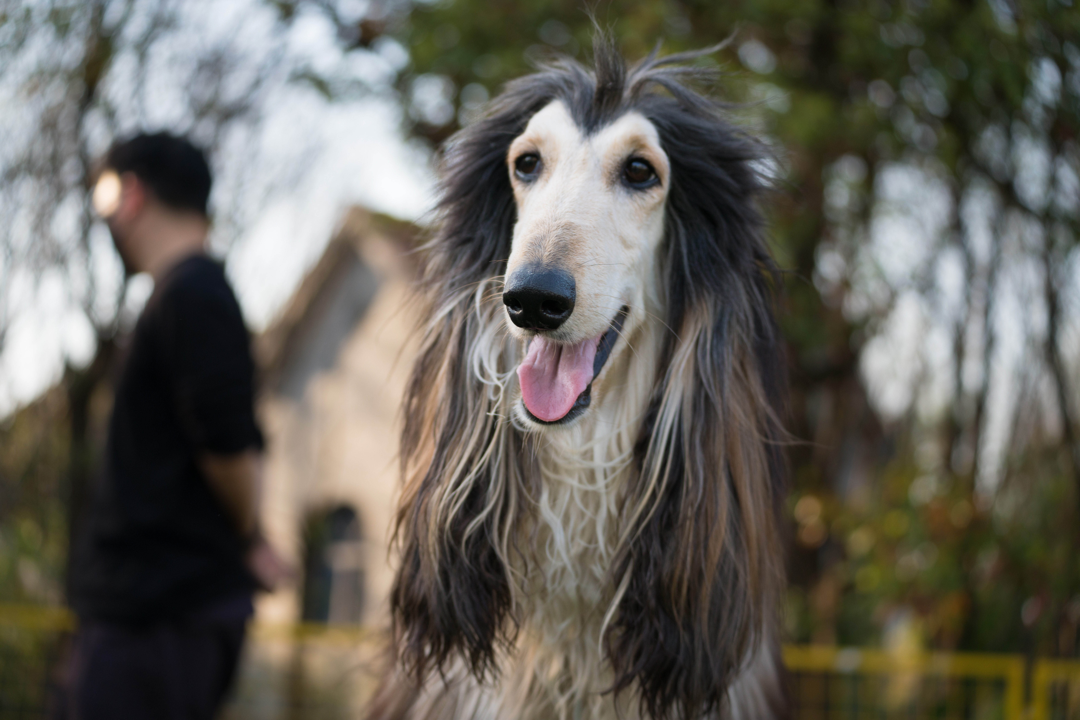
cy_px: 360
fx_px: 2100
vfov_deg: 19.5
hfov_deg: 28.8
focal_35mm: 70
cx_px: 540
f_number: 4.5
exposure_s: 1/400
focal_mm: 70
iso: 250
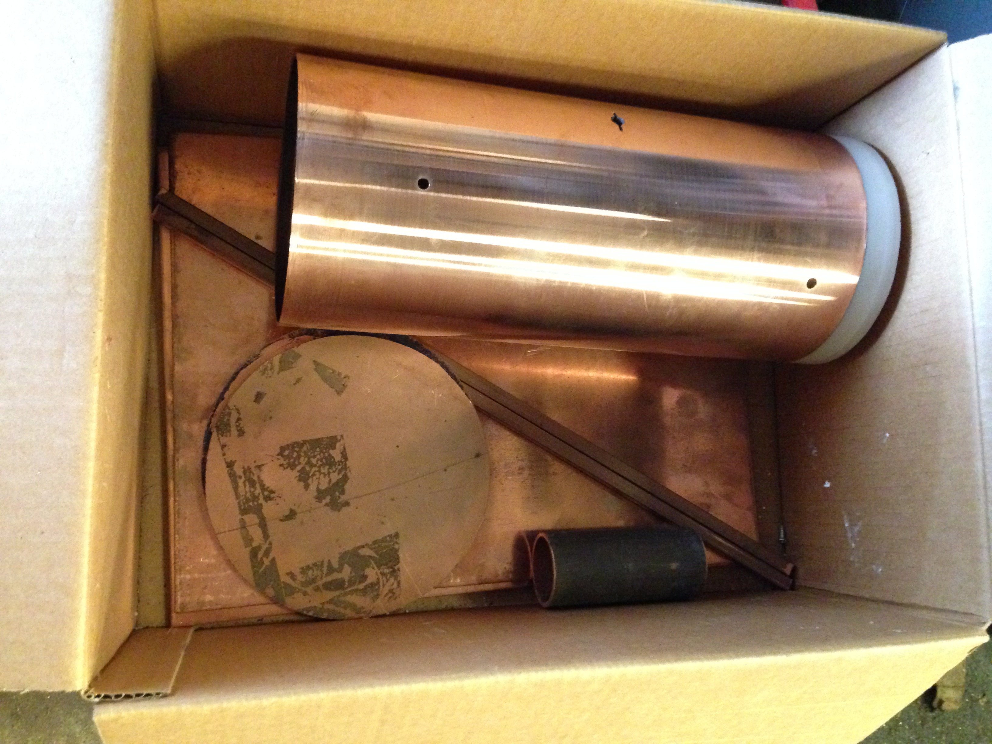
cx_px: 496
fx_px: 946
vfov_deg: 42.9
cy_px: 372
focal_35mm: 33
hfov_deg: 55.4
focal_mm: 4.12
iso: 800
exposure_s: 1/15
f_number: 2.4
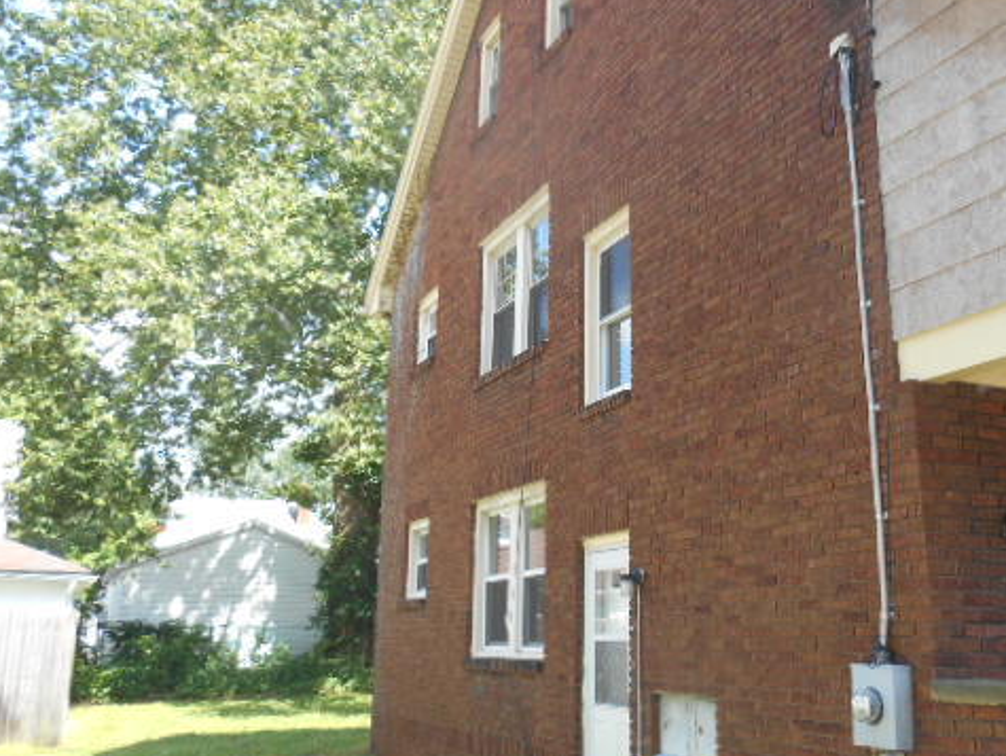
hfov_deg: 52.3
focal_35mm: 35
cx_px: 599
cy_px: 364
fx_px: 1018
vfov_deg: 40.7
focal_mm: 4.7
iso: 80
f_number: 3.4
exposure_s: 1/125
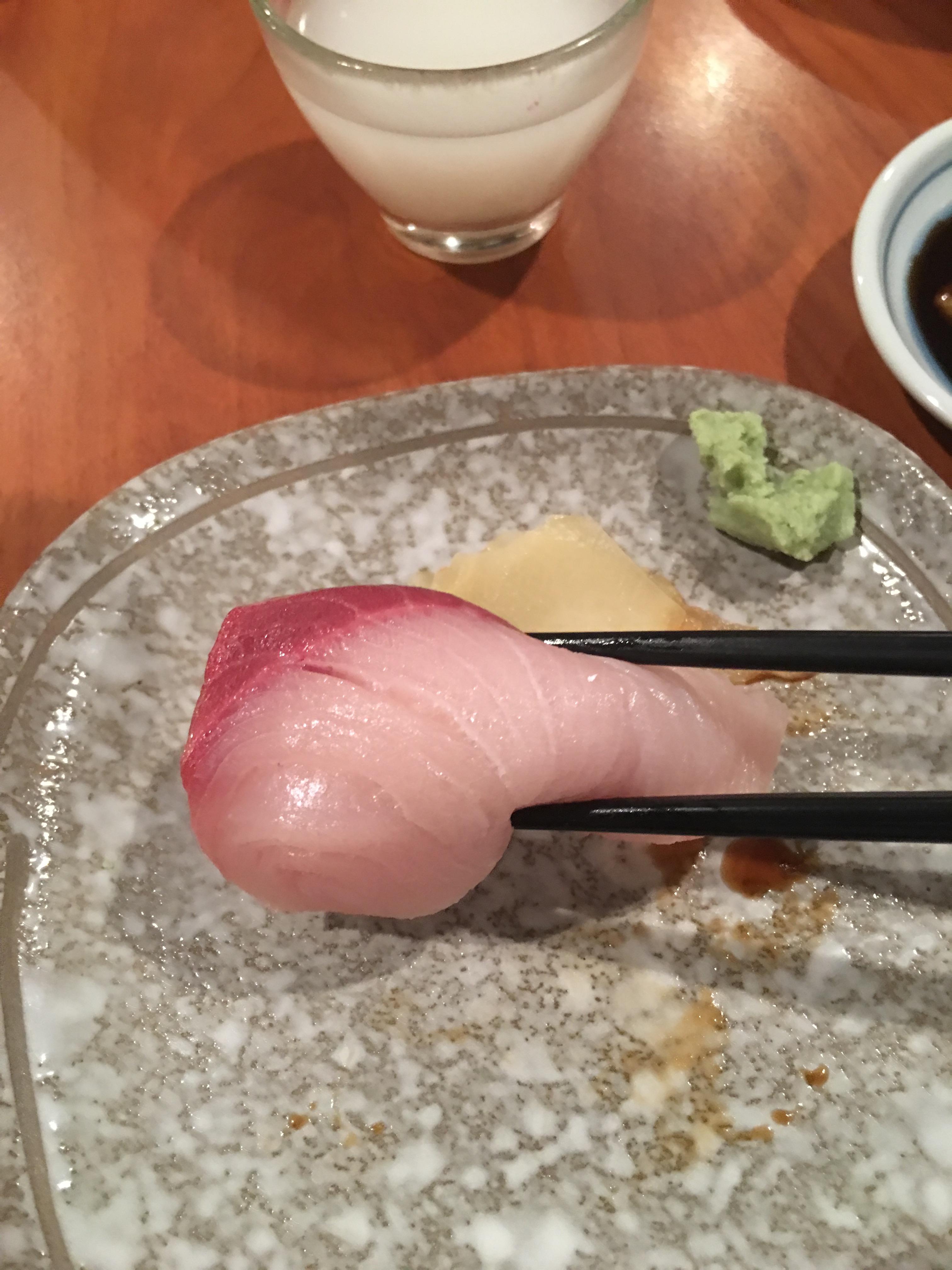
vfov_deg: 61.7
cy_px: 635
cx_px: 476
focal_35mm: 29
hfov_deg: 48.2
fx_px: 1063
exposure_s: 1/4
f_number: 2.2
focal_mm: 4.15
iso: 64
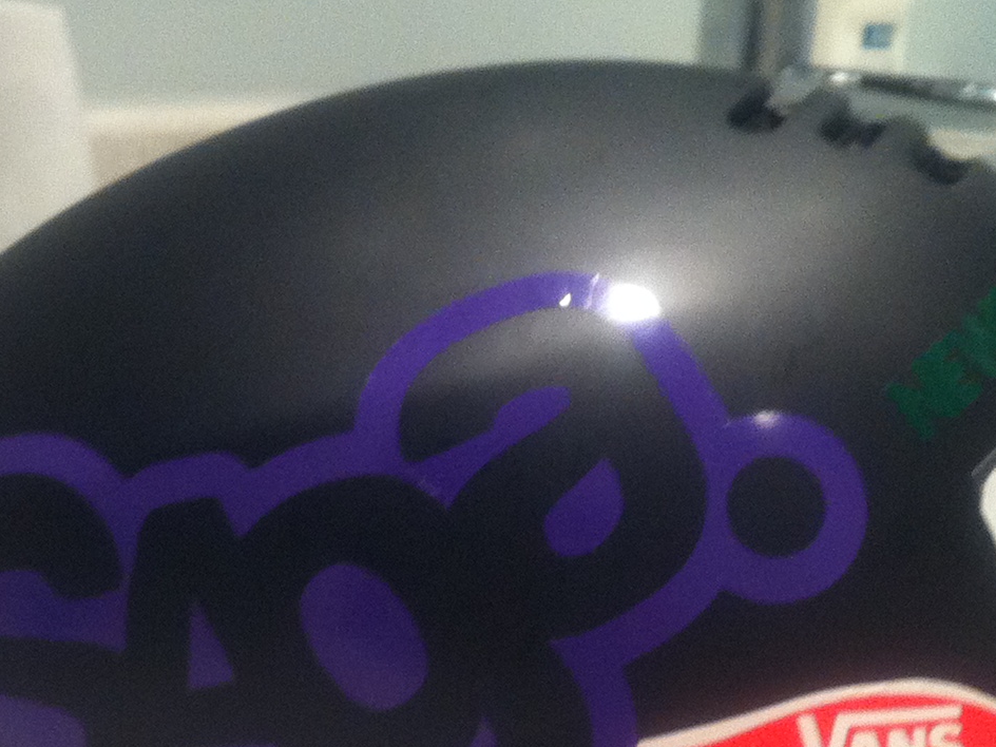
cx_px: 403
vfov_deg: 15.3
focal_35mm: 96
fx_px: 2762
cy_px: 557
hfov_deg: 20.4
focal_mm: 3.85
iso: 160
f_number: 2.8
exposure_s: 1/15
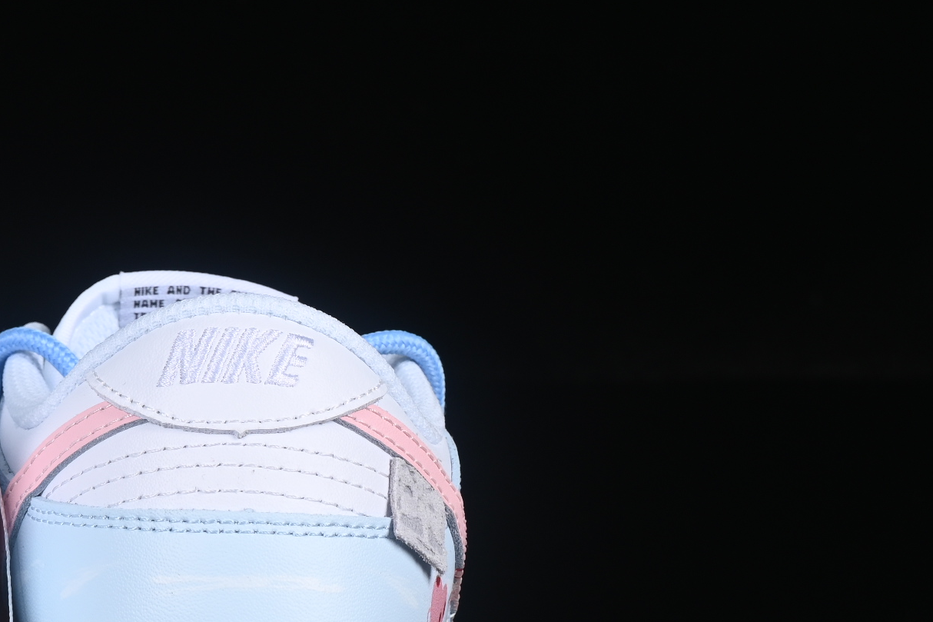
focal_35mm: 172
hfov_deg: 11.8
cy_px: 379
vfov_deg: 8.0
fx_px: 4457
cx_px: -15
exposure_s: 1/80
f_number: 8
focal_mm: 50
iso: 160
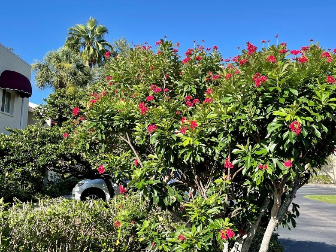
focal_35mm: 34
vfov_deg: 41.8
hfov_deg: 53.7
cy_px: 133
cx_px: 195
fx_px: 330
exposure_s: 1/1595
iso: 32
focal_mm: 4.2
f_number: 1.6
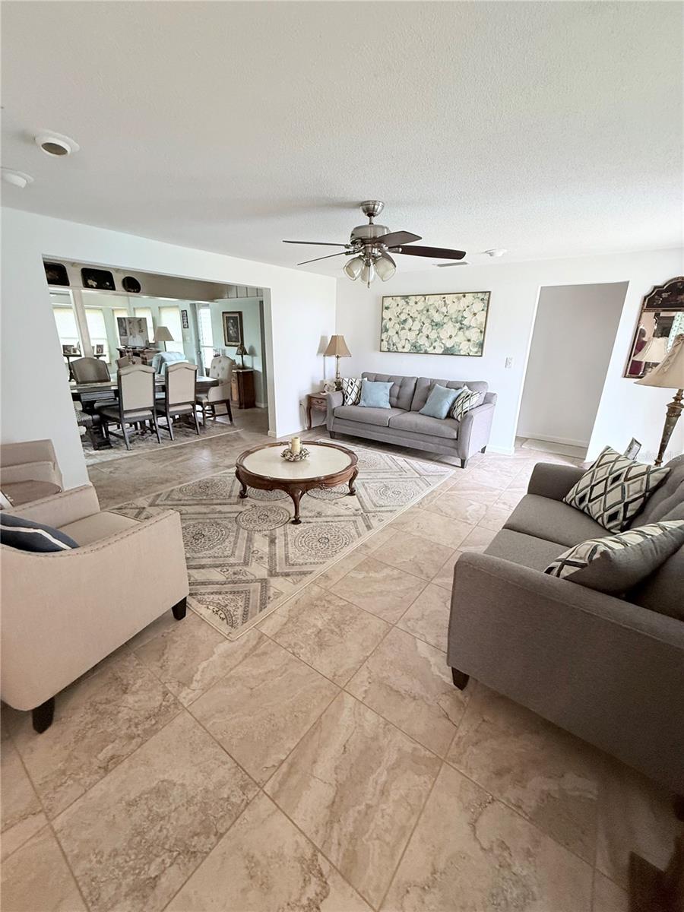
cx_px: 342
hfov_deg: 85.7
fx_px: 369
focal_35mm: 14
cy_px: 456
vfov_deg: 102.1
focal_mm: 2.22
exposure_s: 1/99
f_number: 2.2
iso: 320
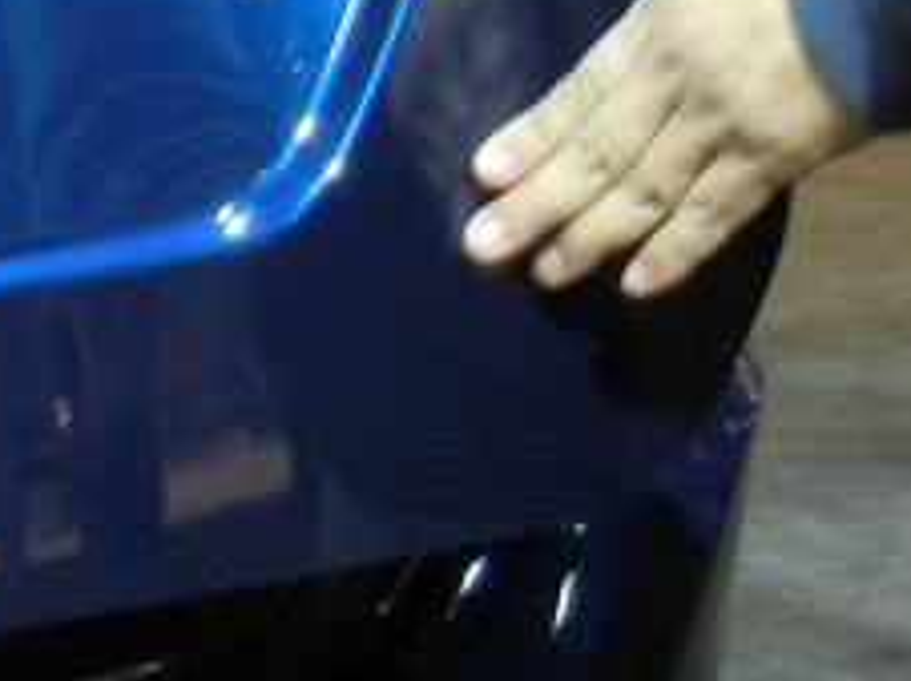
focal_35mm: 136
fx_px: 3575
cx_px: -895
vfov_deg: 10.8
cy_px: 137
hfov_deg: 12.7
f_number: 3.5
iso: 241
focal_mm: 5.4
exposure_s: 1/30
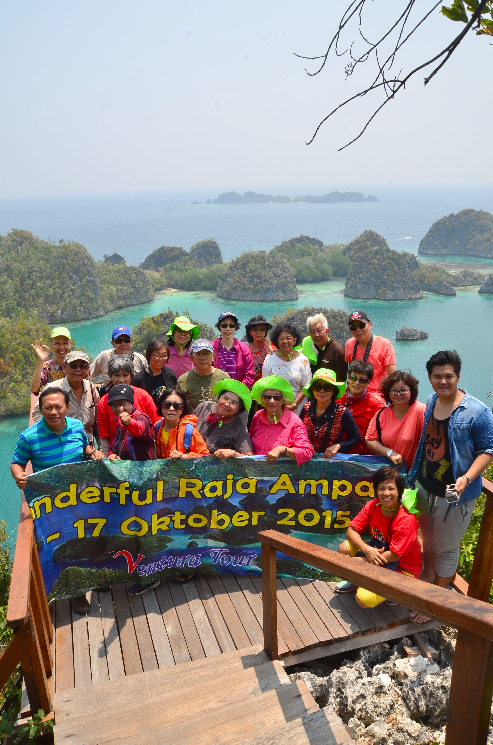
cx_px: 246
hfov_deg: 50.2
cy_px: 372
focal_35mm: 26
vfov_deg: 70.5
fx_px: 526
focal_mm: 17
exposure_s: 1/160
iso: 200
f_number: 14
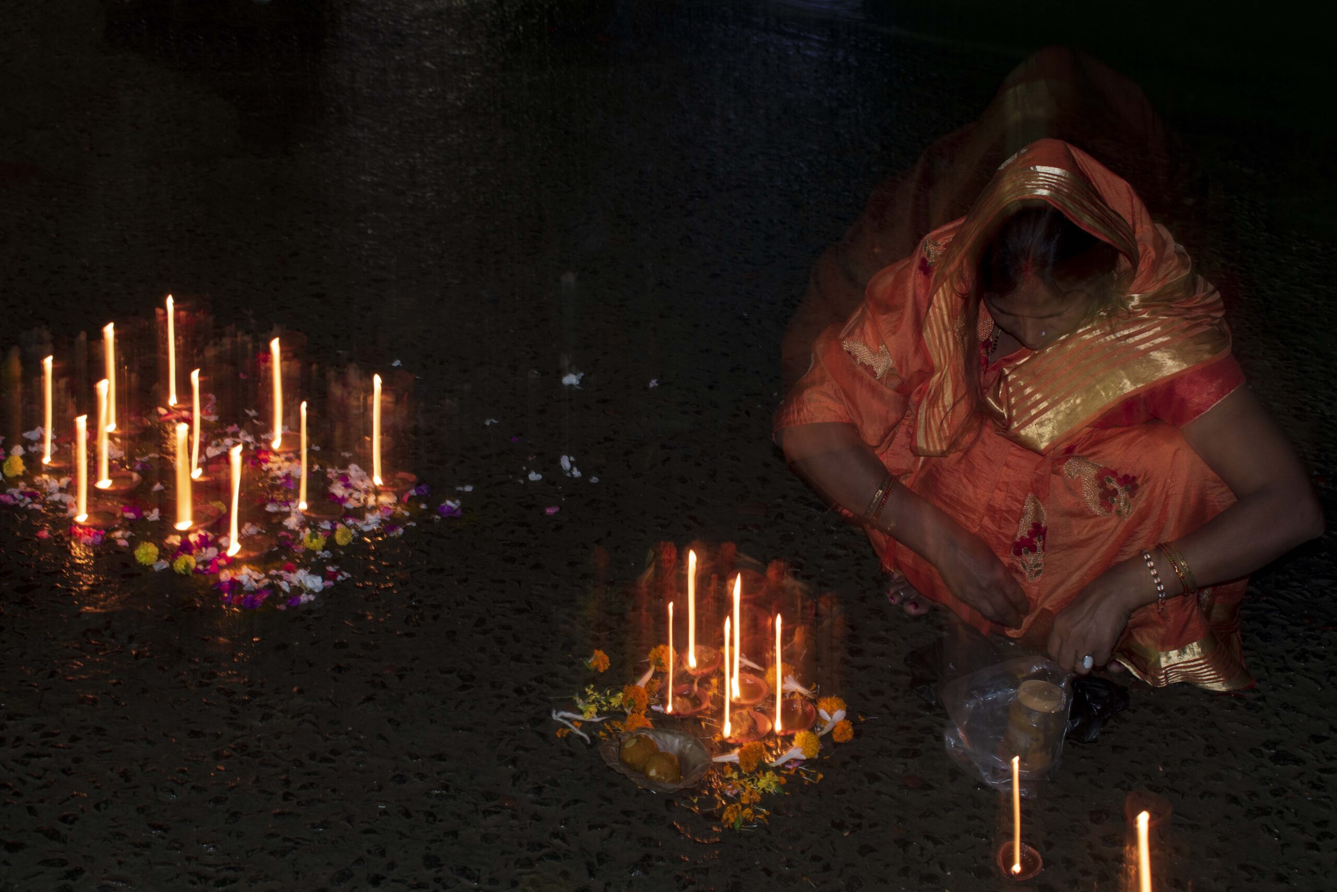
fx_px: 1894
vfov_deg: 26.5
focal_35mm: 51
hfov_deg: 38.9
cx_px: 668
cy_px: 446
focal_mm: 34
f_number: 8
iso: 100
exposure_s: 1/2
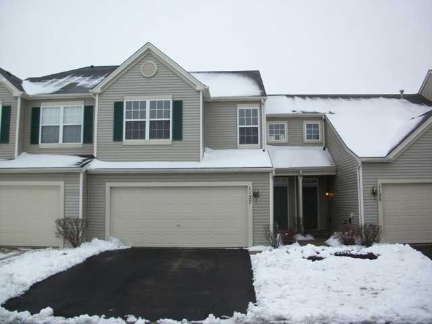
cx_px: 216
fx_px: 437
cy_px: 162
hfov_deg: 52.6
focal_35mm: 35
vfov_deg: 40.7
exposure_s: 1/640
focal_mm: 6.3
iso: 80
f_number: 3.1
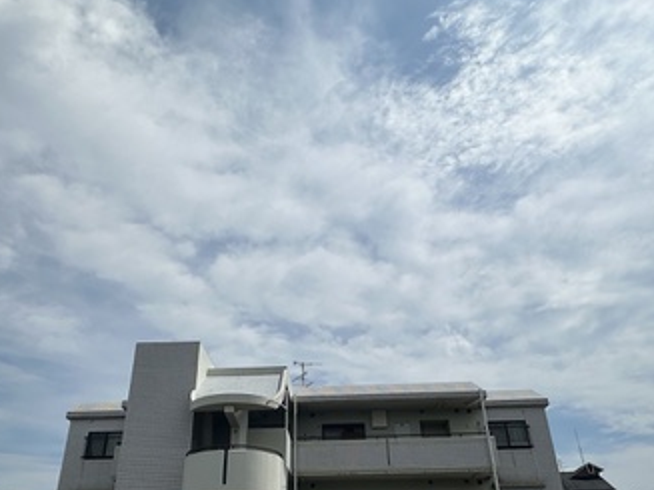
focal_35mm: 30
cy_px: 269
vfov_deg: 46.7
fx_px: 567
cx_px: 302
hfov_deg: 59.9
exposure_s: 1/7813
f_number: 2.2
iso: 40
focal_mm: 2.22
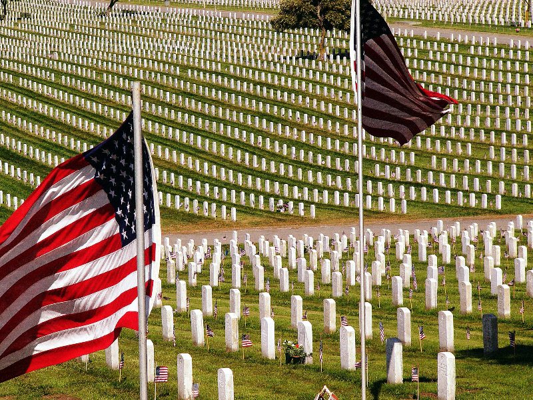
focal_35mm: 197
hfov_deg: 10.0
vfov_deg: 7.5
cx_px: 266
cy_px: 200
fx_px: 3033
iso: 100
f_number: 5.6
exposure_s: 1/1600
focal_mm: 32.8
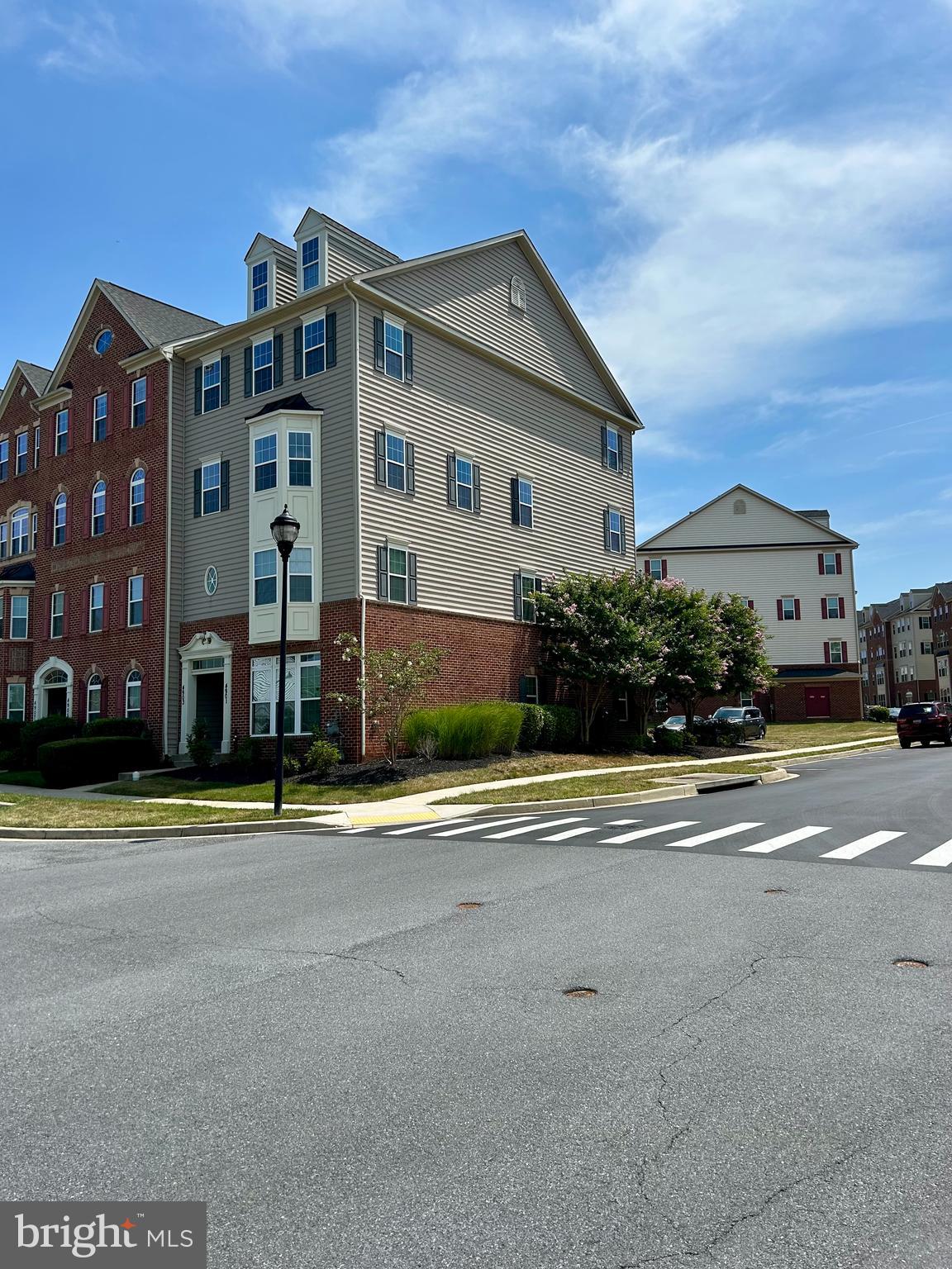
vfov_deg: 67.3
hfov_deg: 53.1
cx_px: 476
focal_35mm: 26
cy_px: 634
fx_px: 953
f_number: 1.5
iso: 50
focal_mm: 5.7
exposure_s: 1/5319
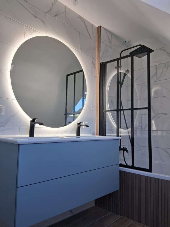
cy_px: 114
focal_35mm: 26
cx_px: 85
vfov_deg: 67.3
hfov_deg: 53.1
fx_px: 170
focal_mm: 3.98
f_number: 1.8
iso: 125
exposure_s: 1/120
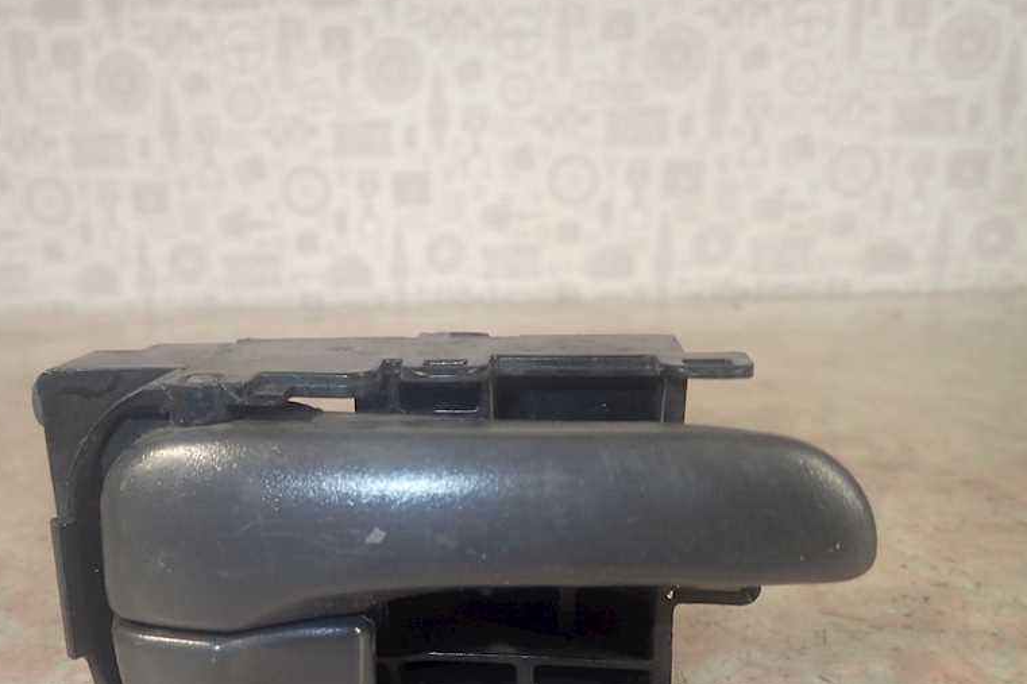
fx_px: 998
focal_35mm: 35
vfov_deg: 37.3
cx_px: 390
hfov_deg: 53.9
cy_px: 476
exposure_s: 1/30
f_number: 5.6
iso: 100
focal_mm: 4.5
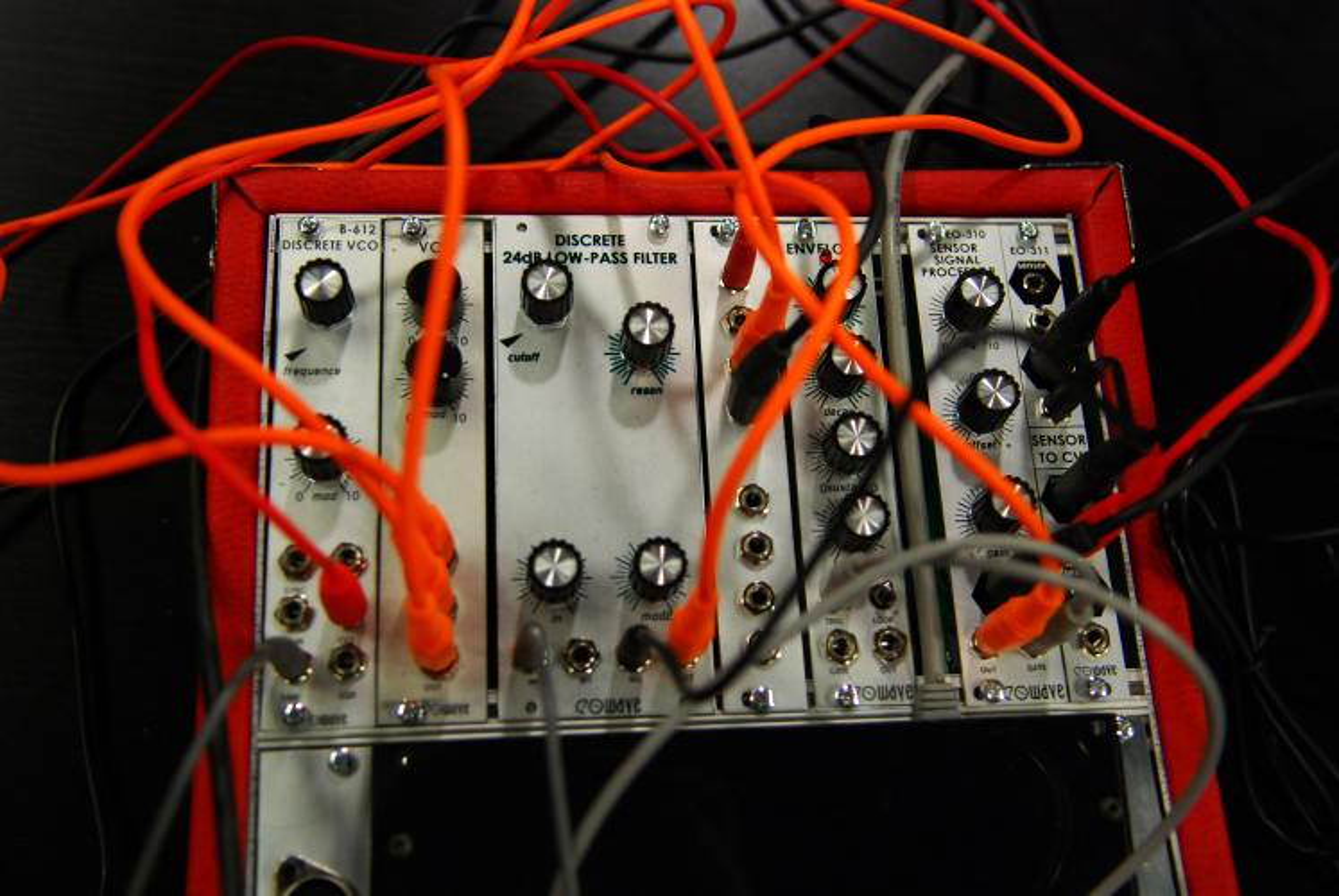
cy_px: 448
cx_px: 670
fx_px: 1452
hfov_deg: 49.5
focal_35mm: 39
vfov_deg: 34.3
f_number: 2.8
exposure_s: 1/125
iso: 640
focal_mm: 26
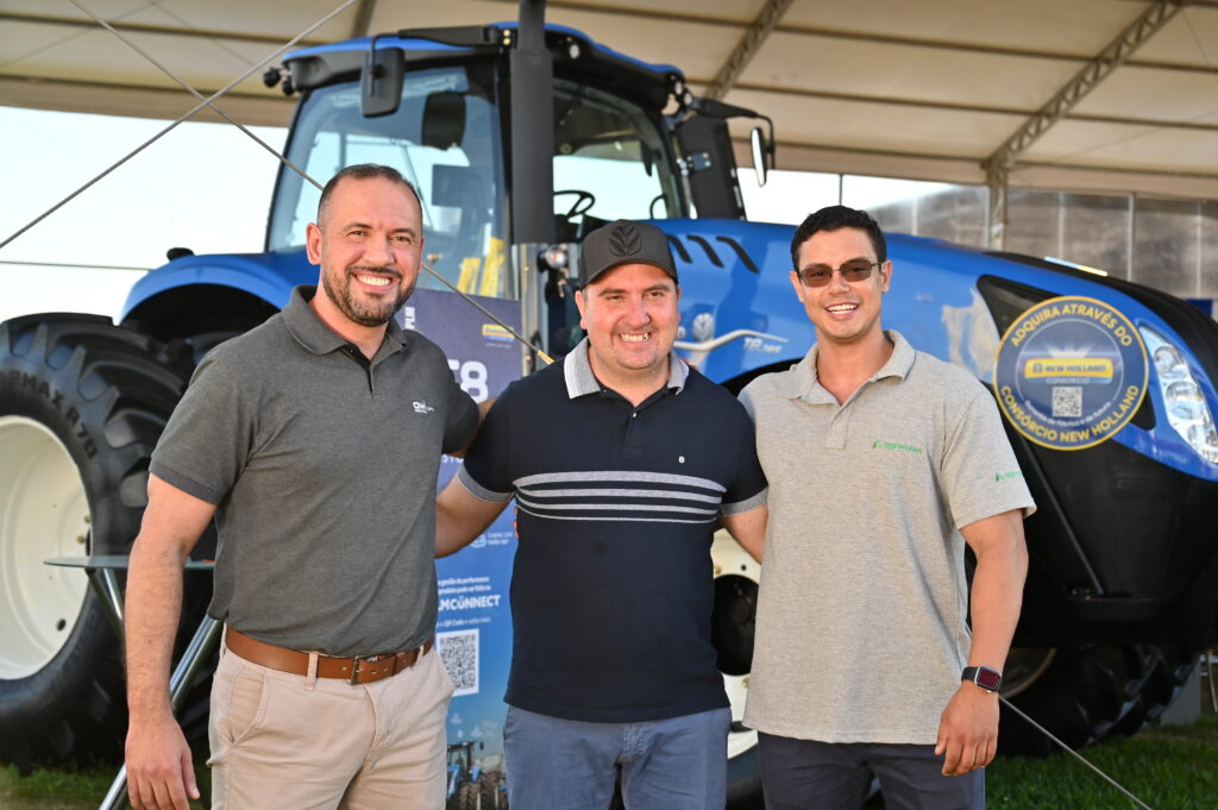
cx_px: 609
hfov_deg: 41.1
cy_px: 405
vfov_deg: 28.0
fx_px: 1623
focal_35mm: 48
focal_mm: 48
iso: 250
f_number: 4
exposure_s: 1/640
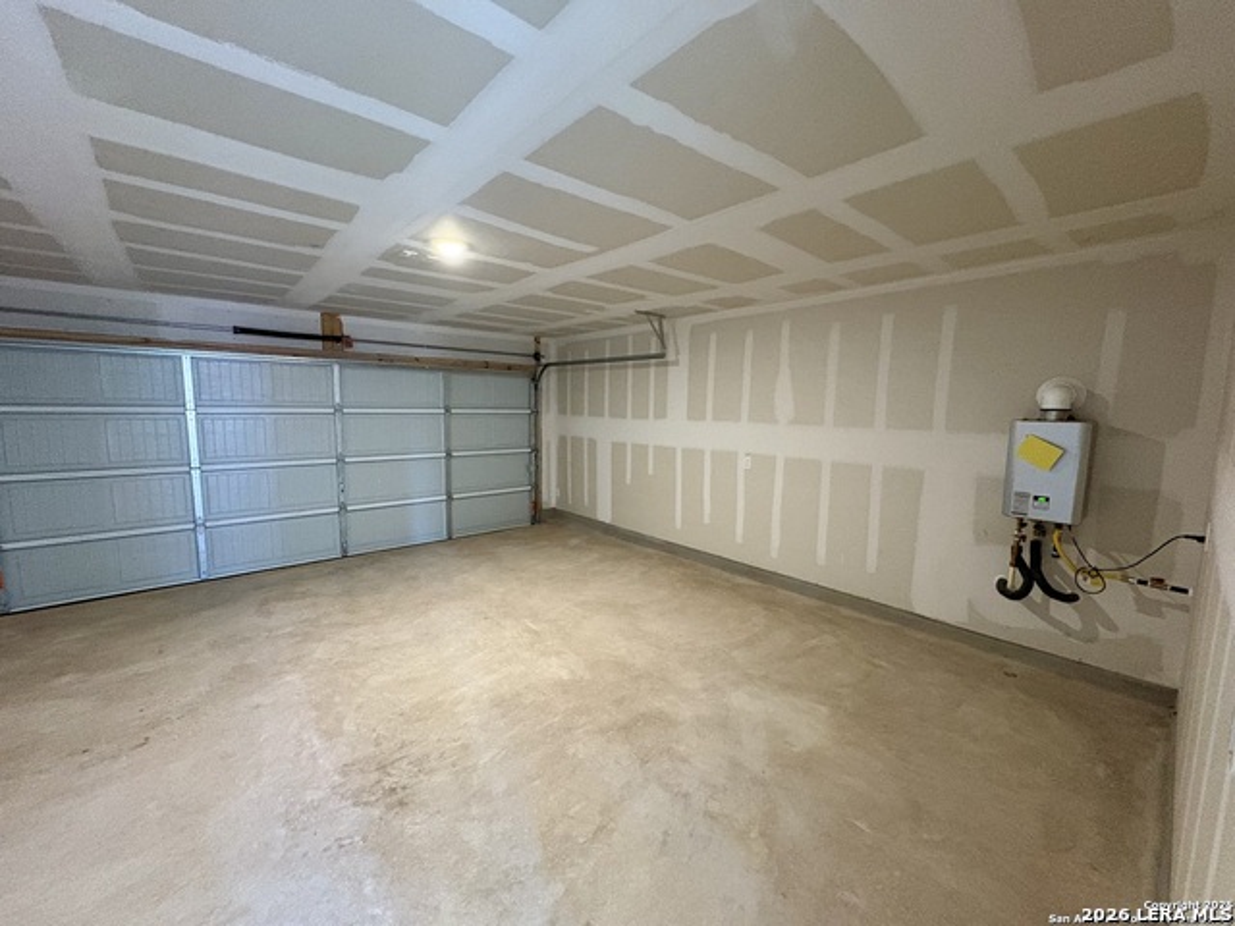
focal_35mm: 14
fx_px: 499
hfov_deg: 102.1
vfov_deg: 85.7
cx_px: 618
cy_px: 463
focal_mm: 2.22
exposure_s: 1/60
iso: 800
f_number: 2.2
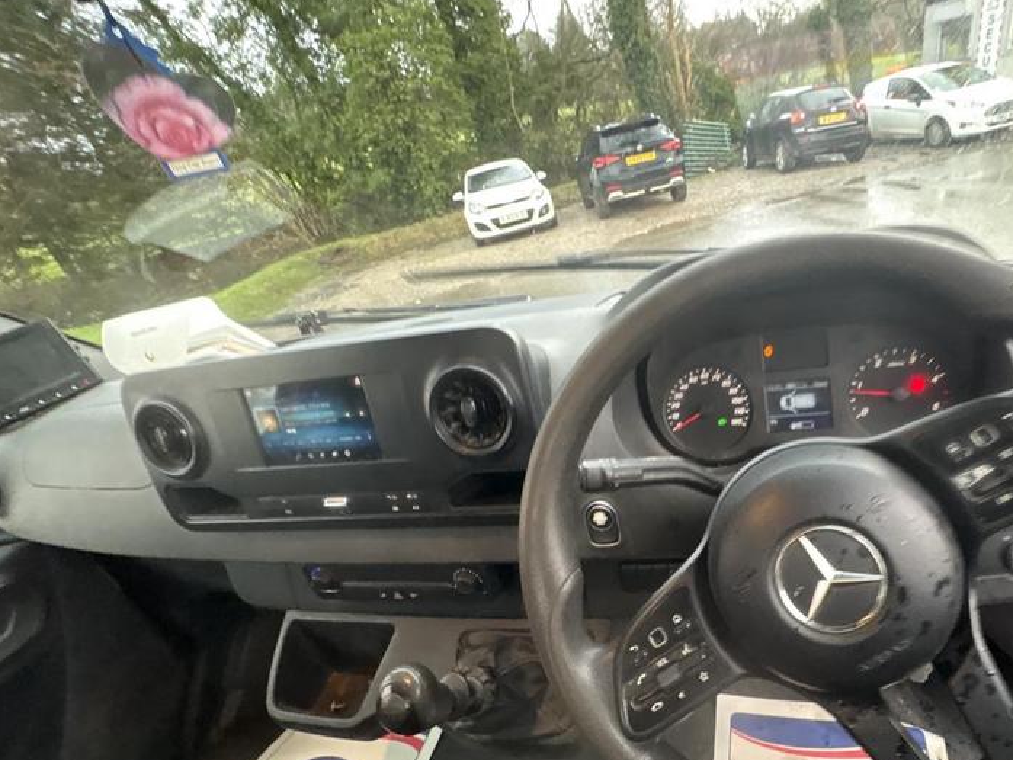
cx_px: 645
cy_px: 410
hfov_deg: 85.7
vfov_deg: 71.5
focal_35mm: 18
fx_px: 527
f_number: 2.2
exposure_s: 1/36
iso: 640
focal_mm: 2.22
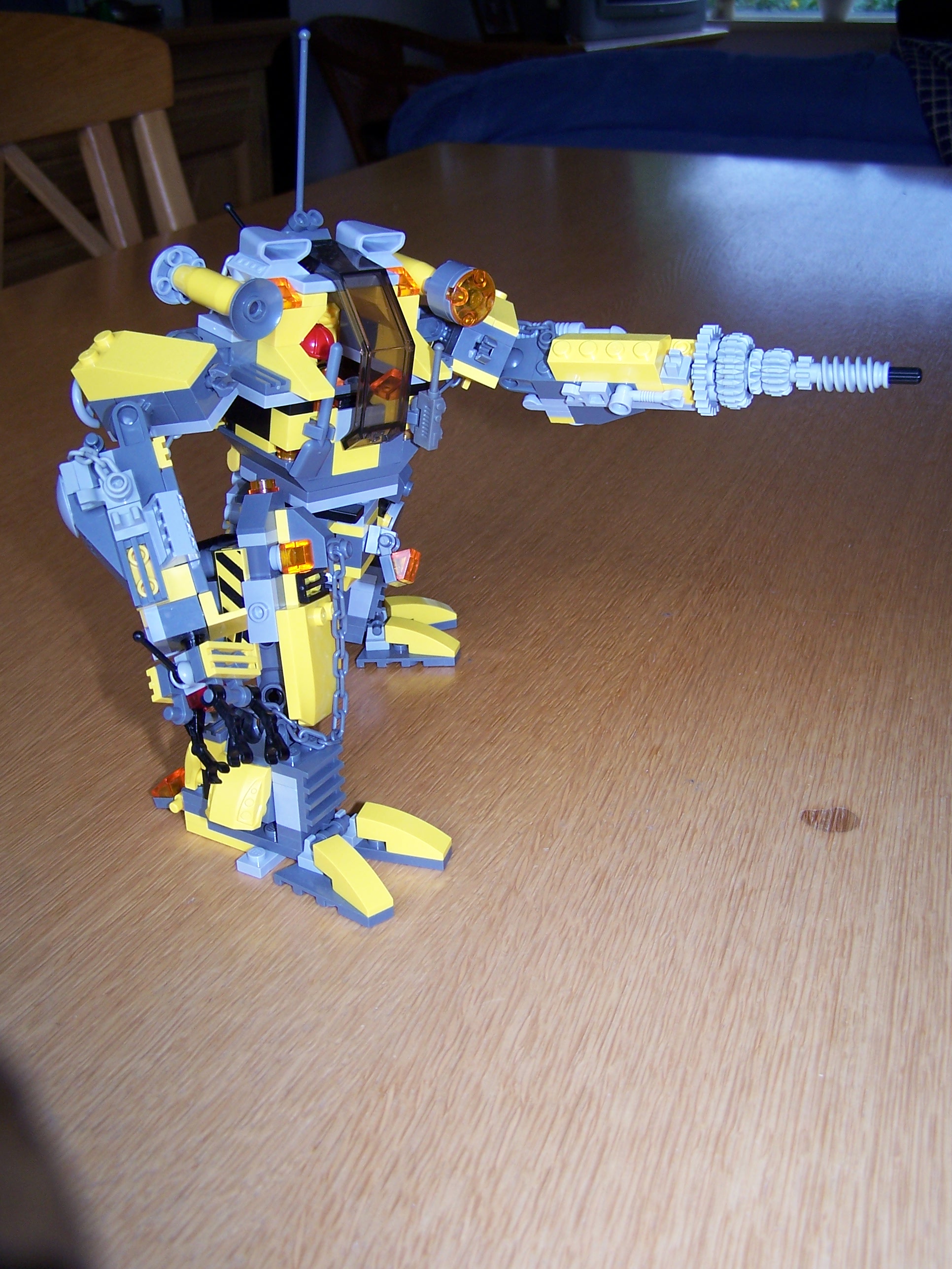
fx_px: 1393
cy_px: 634
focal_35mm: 38
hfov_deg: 37.7
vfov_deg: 49.0
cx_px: 476
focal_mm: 6.3
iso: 80
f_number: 2.8
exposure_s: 1/60
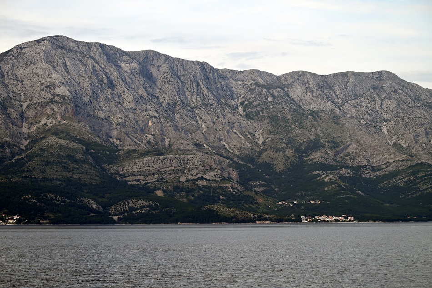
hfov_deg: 21.5
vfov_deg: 14.4
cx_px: 216
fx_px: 1140
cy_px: 144
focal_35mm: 95
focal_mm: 95
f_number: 5.6
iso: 110
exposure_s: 1/500
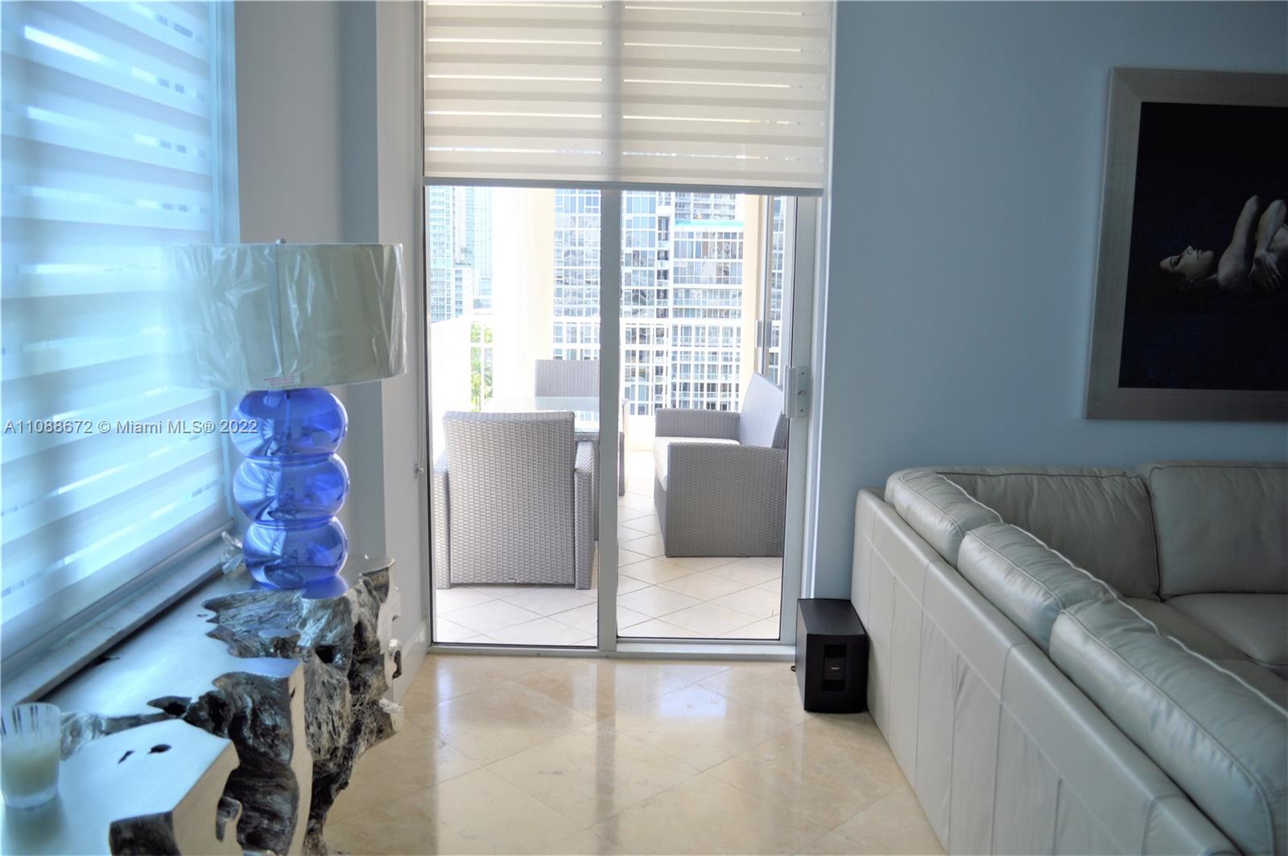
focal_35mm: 27
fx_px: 965
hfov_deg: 67.4
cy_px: 428
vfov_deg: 47.8
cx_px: 644
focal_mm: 18
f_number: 3.5
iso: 100
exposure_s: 1/80
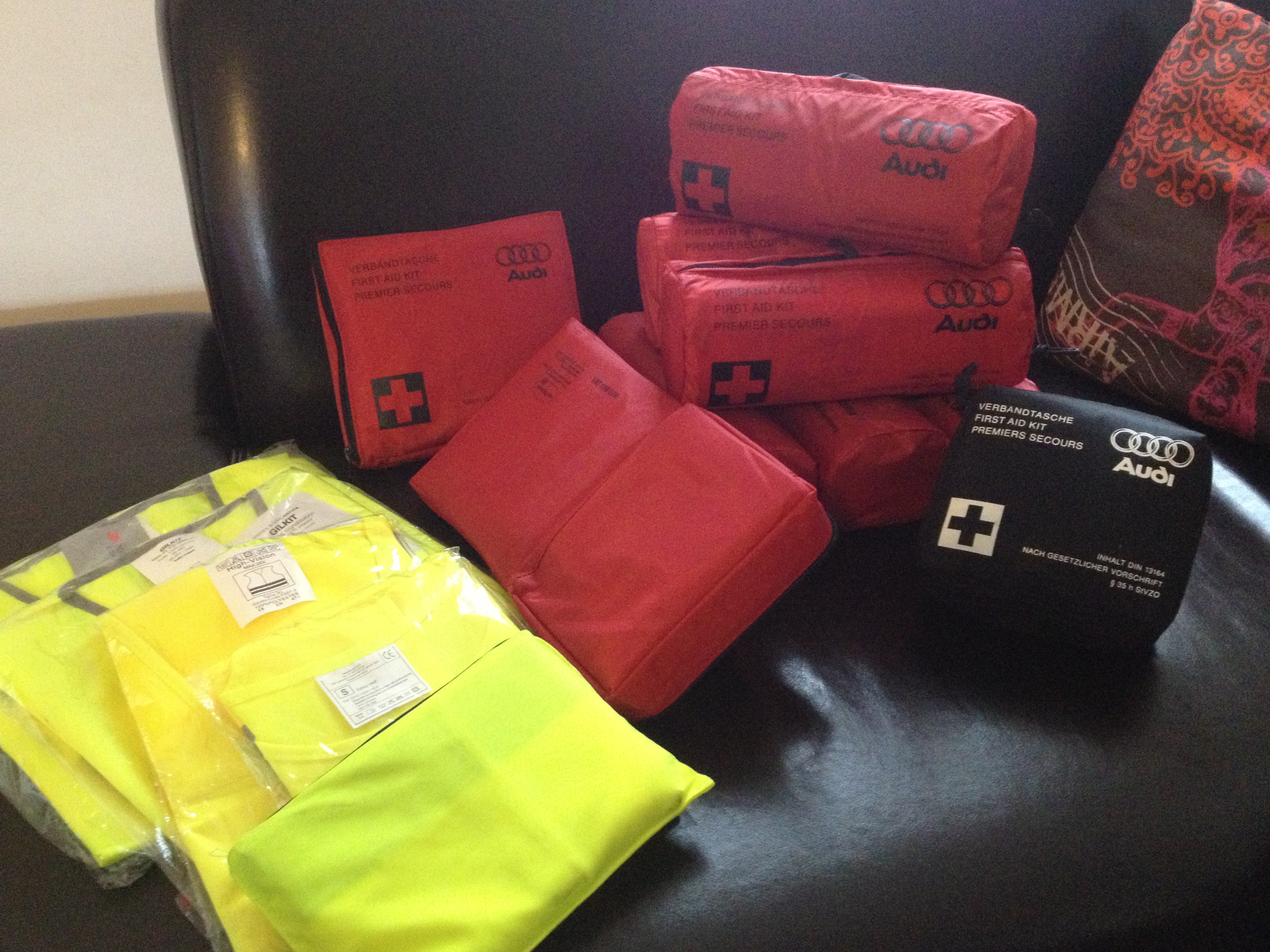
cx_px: 620
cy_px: 487
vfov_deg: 39.7
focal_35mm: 36
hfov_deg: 51.3
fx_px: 1321
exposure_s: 1/15
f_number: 2.4
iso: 500
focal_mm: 4.28
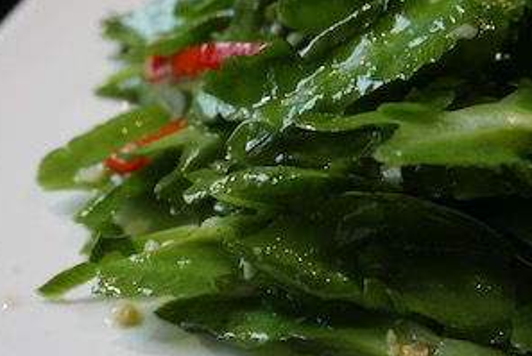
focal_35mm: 105
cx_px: 296
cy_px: 157
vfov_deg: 13.1
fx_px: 1554
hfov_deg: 19.4
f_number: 2.8
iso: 250
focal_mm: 23.6
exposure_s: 1/100
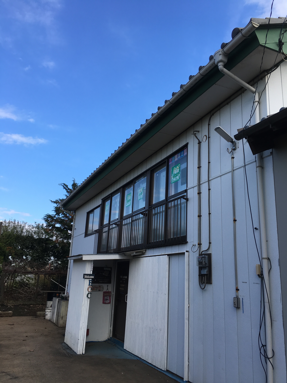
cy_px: 192
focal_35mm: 29
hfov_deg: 48.2
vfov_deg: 61.7
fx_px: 321
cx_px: 144
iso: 25
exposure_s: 1/686
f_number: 2.2
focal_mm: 4.15
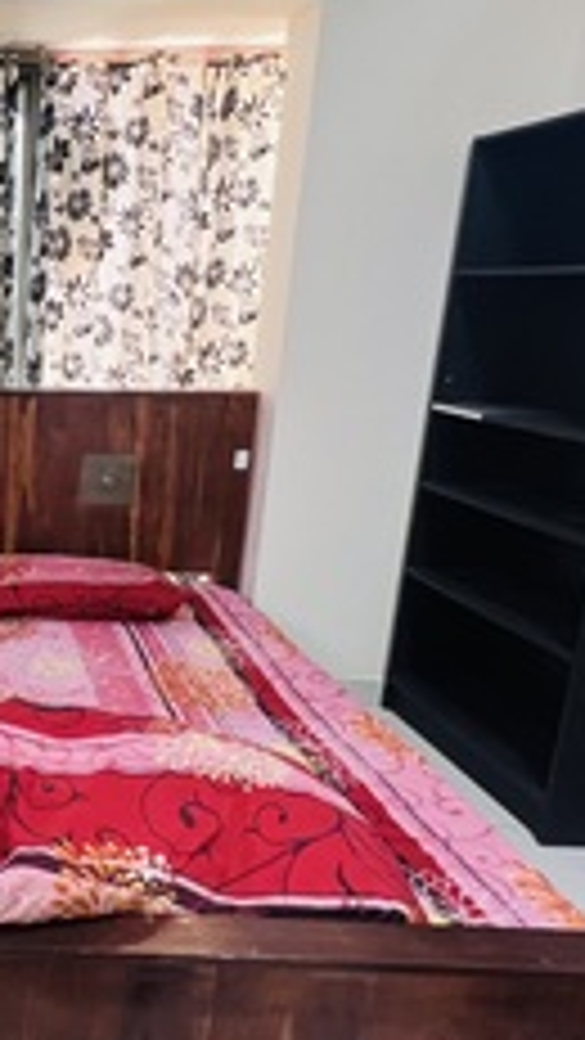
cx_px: -142
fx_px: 772
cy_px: 475
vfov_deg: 67.8
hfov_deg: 32.9
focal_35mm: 28
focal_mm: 1.57
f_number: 1.8
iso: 200
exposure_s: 1/50
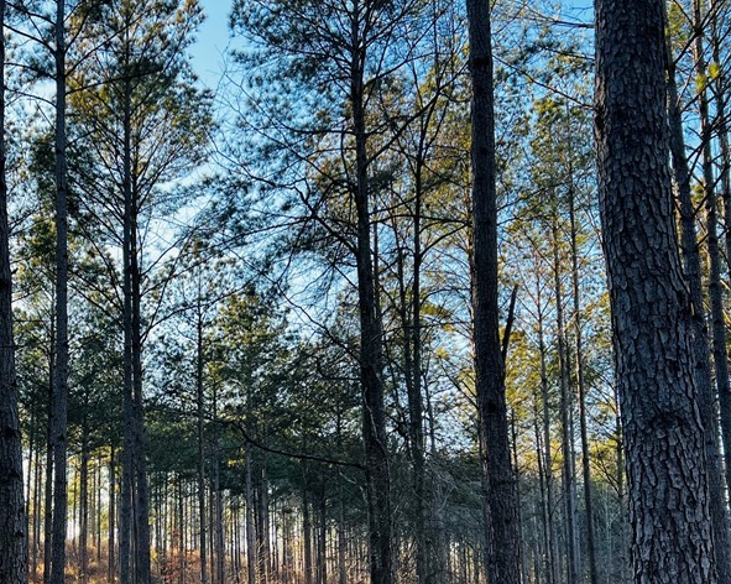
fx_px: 951
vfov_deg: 33.3
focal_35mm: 44
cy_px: 448
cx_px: 160
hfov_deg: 40.5
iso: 50
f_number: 1.5
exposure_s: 1/333
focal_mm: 5.7
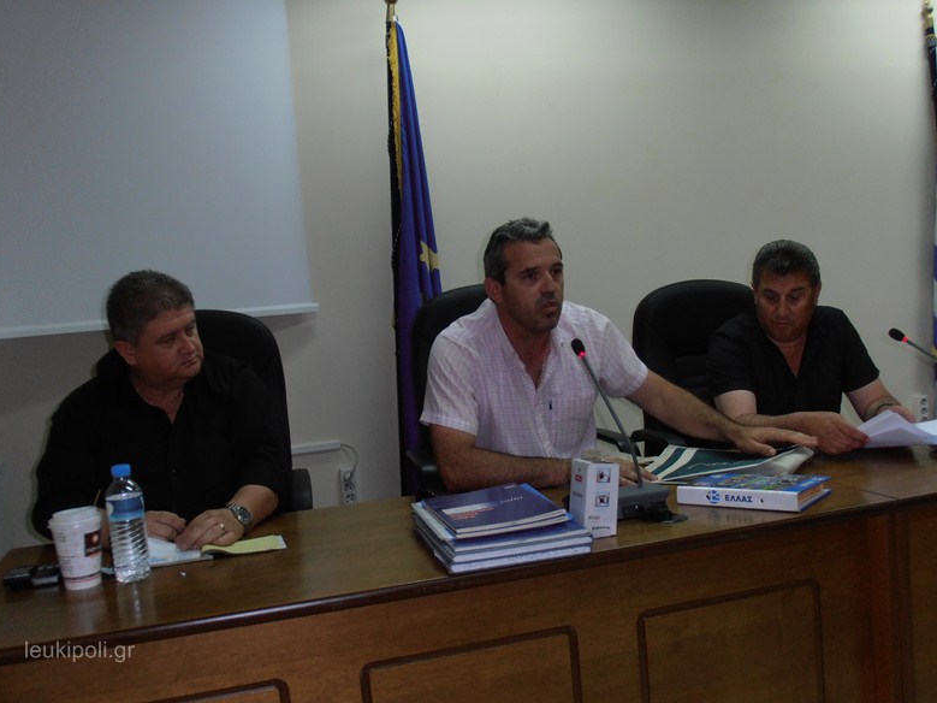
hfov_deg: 49.0
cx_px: 475
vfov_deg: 37.7
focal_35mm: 38
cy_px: 352
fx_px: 1028
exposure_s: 1/40
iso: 125
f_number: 3.9
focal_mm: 6.61
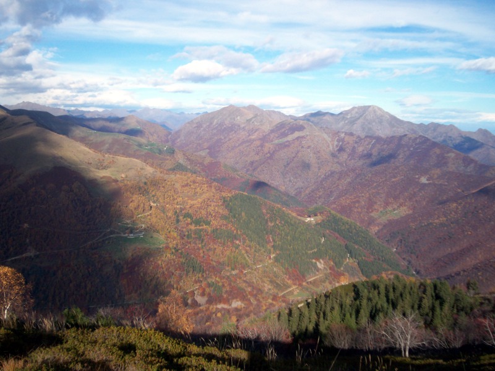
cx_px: 248
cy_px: 186
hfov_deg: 51.4
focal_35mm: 36
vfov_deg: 39.7
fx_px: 515
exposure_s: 1/595
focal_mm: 5.9
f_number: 4.5
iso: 100
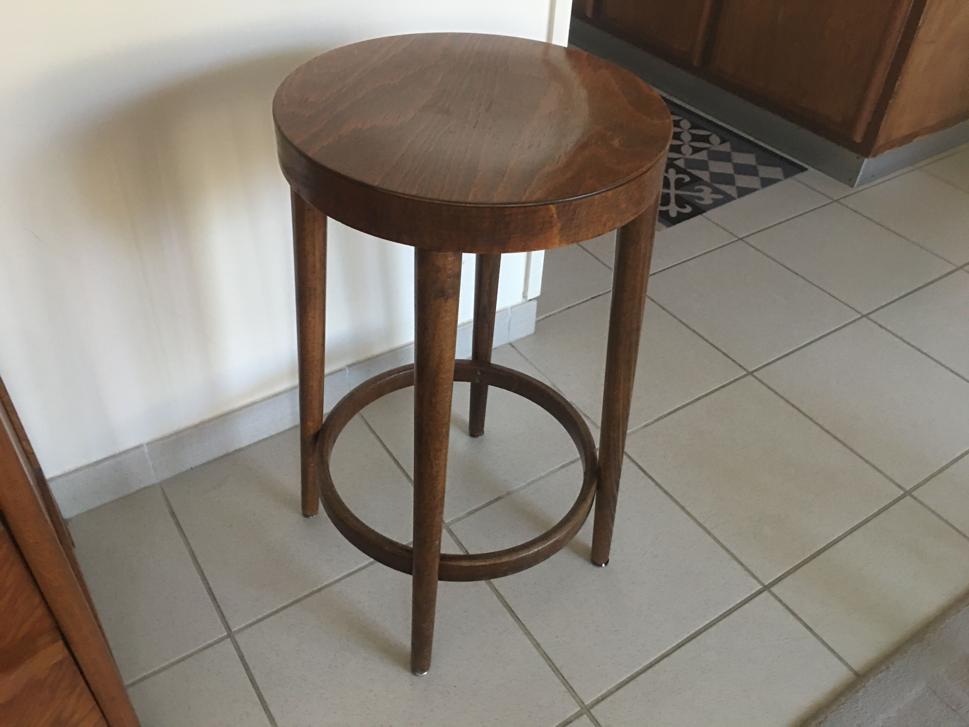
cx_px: 484
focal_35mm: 29
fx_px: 812
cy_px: 364
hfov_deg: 61.7
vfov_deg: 48.2
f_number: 2.2
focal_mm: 4.15
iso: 80
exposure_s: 1/10
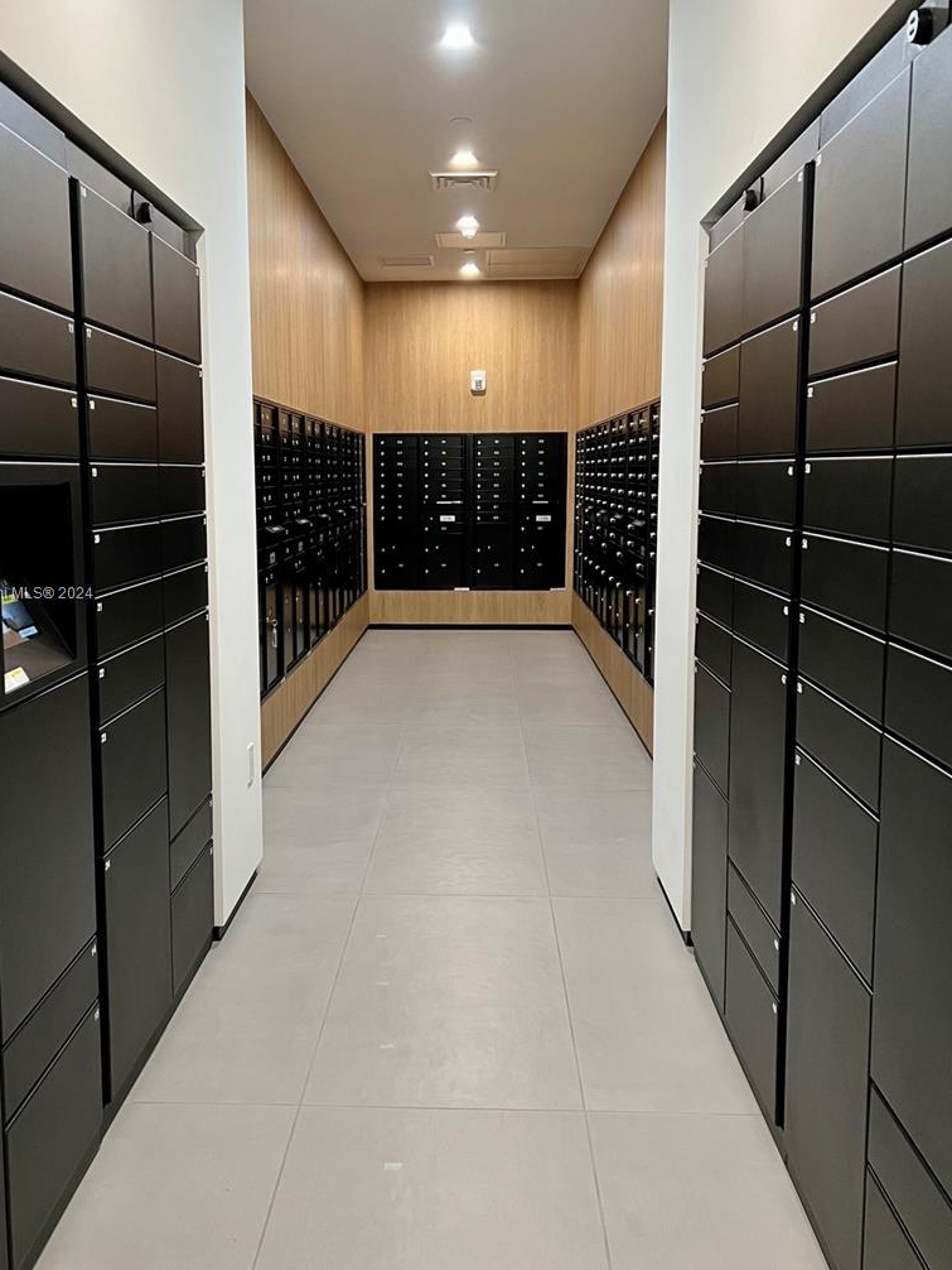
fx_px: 1136
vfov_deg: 58.3
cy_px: 595
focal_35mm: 31
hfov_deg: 45.4
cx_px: 430
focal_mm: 5.7
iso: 250
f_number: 1.5
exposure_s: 1/60
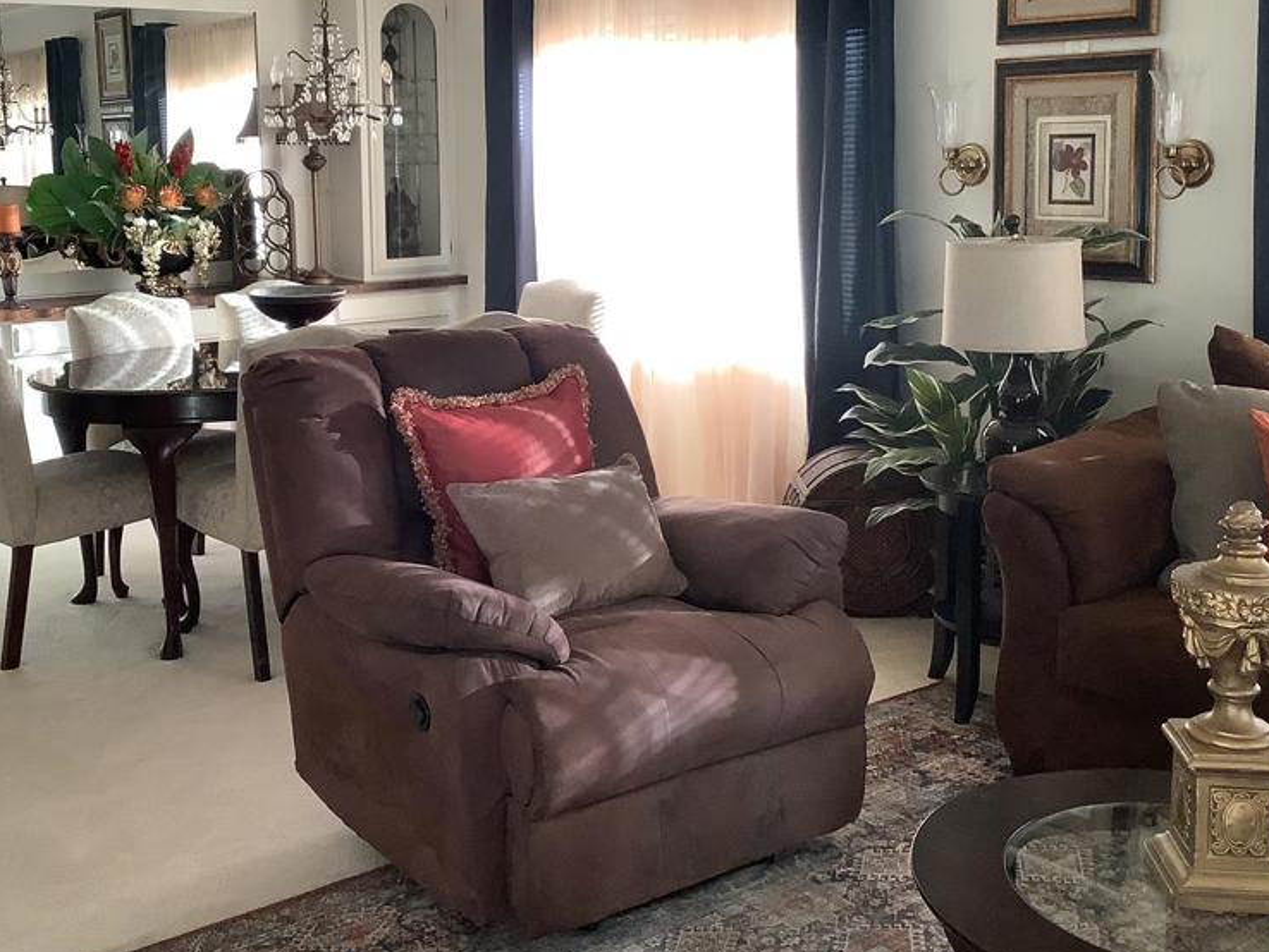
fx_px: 1577
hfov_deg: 43.7
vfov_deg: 33.4
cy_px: 330
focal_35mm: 43
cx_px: 519
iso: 100
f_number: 2.4
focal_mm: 3.3
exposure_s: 1/60
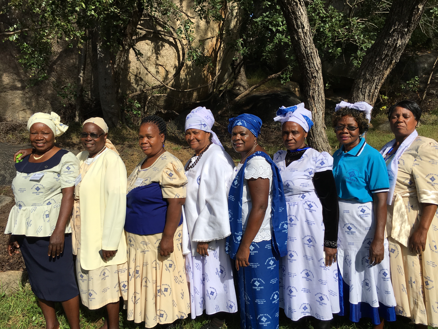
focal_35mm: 29
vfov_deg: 48.2
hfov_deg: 61.7
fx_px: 367
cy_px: 164
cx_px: 219
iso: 25
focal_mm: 4.15
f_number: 2.2
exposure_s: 1/1923
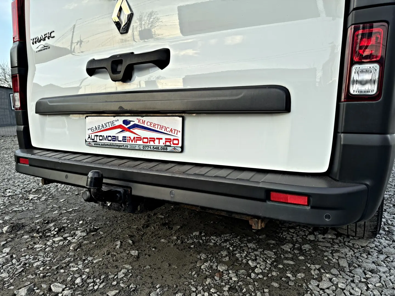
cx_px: 198
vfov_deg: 56.8
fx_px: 274
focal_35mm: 24
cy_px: 148
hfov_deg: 71.6
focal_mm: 6.76
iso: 80
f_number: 1.78
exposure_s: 1/451
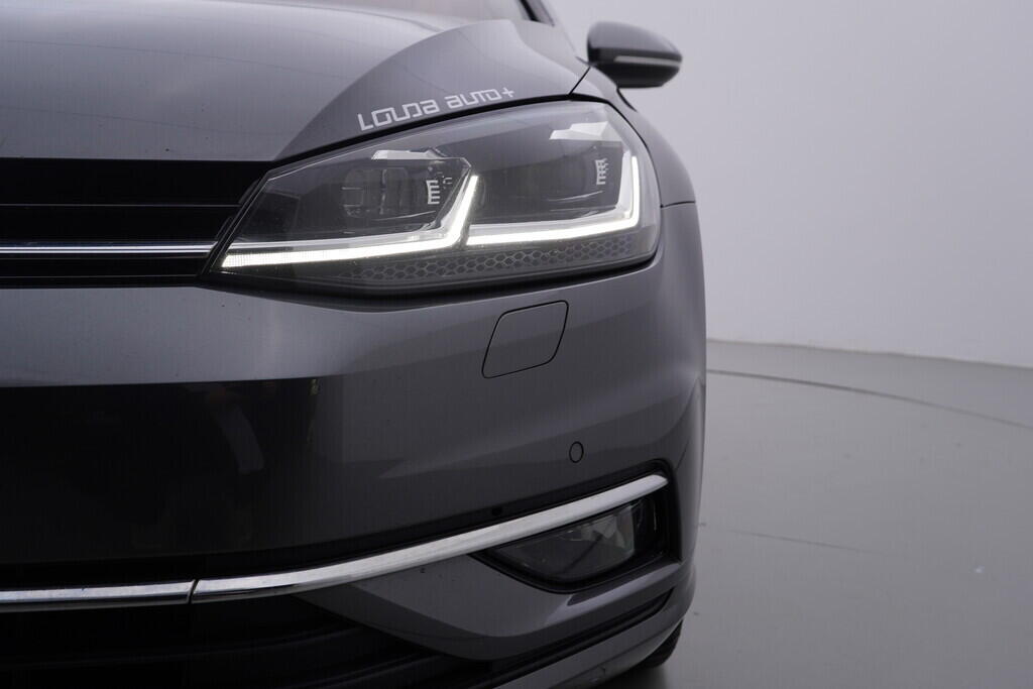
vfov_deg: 36.9
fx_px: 1033
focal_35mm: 36
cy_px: 344
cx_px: 516
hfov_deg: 53.1
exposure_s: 1/100
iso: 125
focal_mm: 24
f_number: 4.5
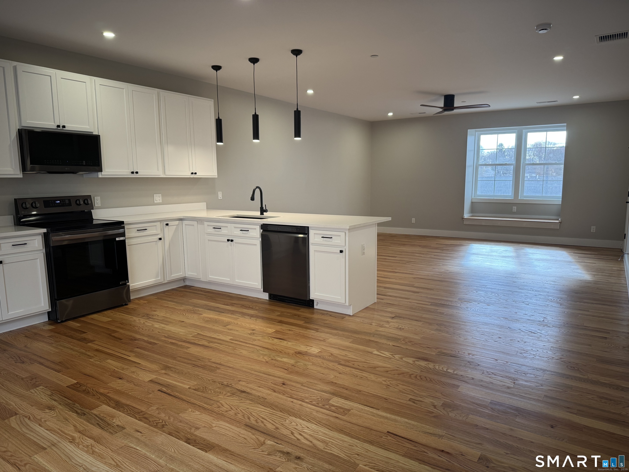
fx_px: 436
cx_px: 314
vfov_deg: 56.8
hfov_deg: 71.6
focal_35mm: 24
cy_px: 236
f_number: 1.78
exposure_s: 1/120
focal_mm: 6.76
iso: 125
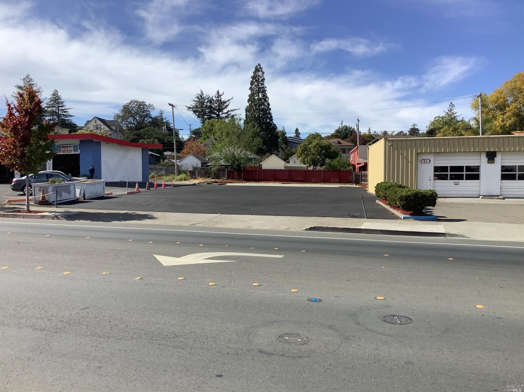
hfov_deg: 58.4
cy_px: 196
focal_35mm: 31
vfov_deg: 45.4
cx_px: 262
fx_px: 469
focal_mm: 3.3
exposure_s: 1/1852
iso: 25
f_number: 2.4
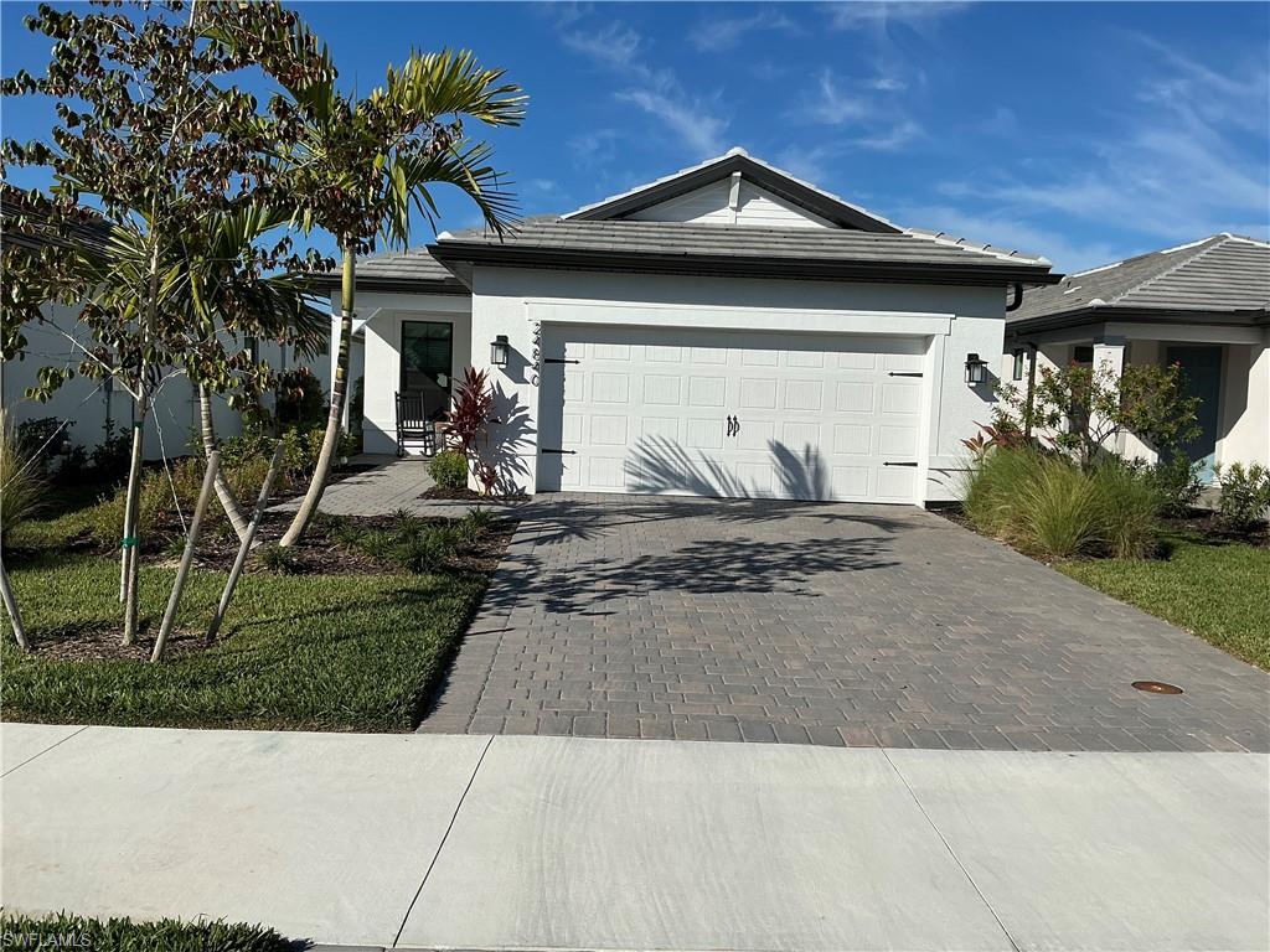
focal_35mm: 28
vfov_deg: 49.7
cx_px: 635
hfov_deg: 63.4
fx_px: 1027
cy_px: 476
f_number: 1.8
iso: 25
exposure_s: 1/4405
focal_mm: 3
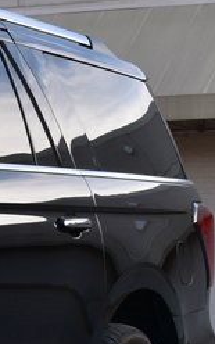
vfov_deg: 9.7
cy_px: 300
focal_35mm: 215
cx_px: -447
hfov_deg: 5.7
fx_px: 2016
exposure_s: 1/160
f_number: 9
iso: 400
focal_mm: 34
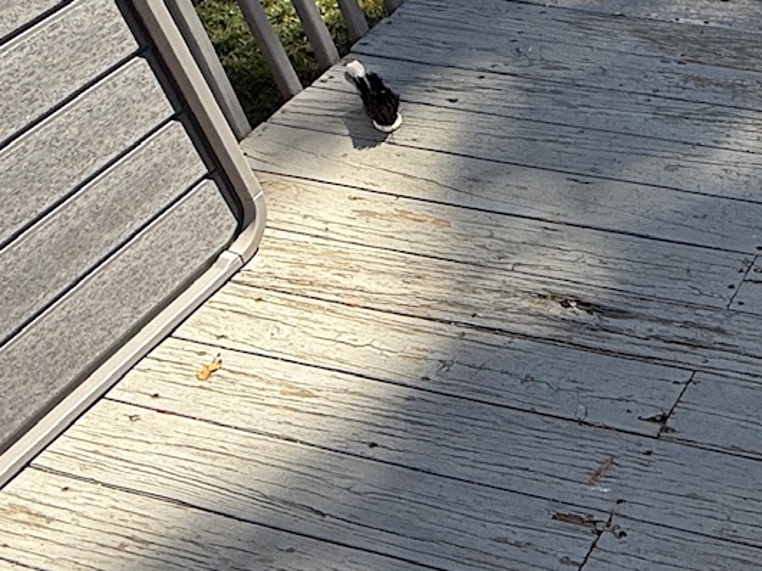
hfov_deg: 29.3
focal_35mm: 54
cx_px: 967
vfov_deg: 26.8
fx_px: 1188
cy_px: 178
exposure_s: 1/424
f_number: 2.2
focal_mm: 2.22
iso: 50
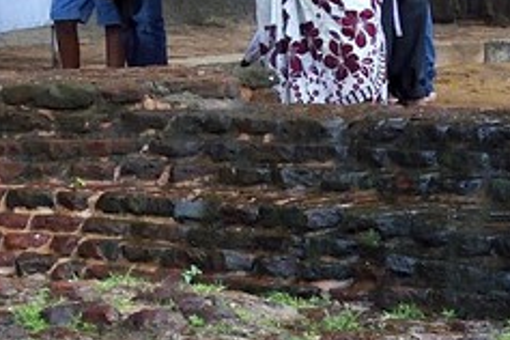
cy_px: -387
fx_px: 4207
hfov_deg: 6.3
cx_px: -1052
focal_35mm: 297
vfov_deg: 4.5
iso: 1600
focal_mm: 44
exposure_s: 1/160
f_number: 8
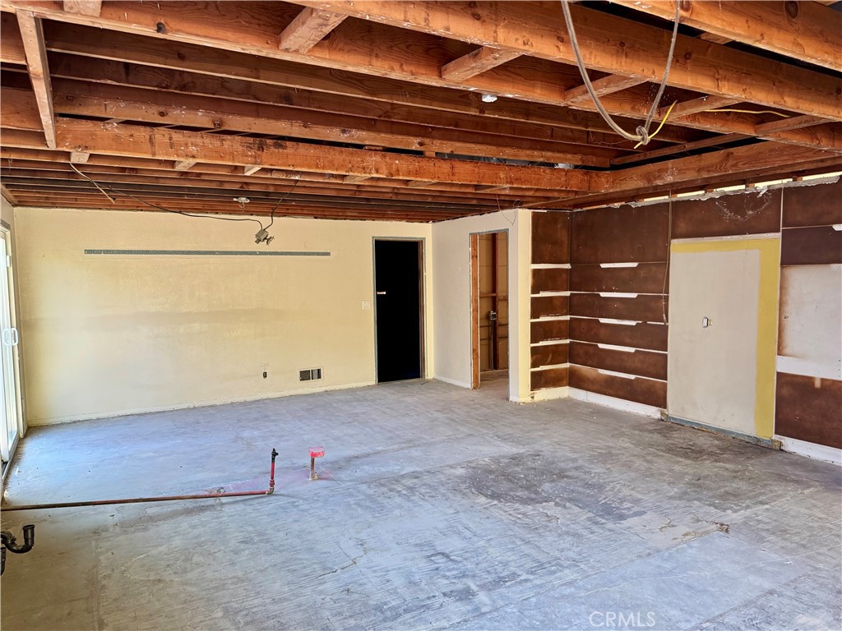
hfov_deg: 71.6
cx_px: 421
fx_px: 584
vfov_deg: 56.8
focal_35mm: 24
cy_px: 316
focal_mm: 6.76
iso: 200
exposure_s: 1/61
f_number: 1.78
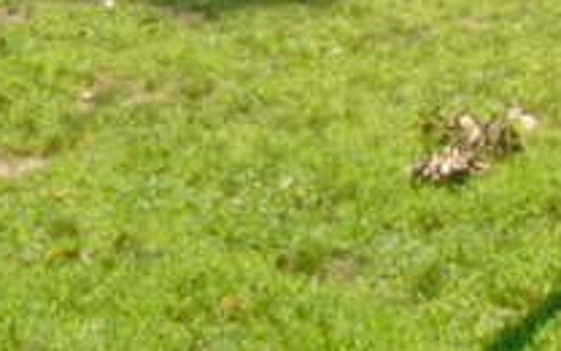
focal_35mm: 101
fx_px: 1544
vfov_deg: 12.8
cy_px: 19
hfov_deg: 20.4
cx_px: 429
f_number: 3.2
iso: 80
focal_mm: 5.8
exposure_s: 1/1000
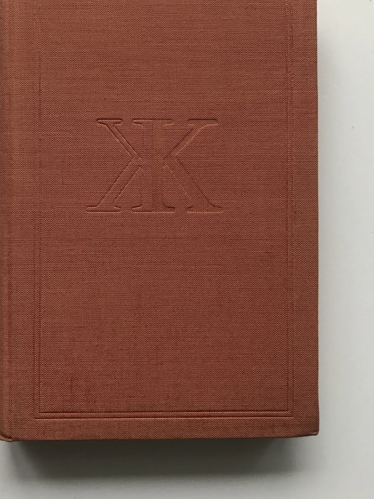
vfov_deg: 44.7
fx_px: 605
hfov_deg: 34.2
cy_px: 218
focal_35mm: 42
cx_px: 147
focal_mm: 3.99
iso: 25
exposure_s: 1/33
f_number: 1.8
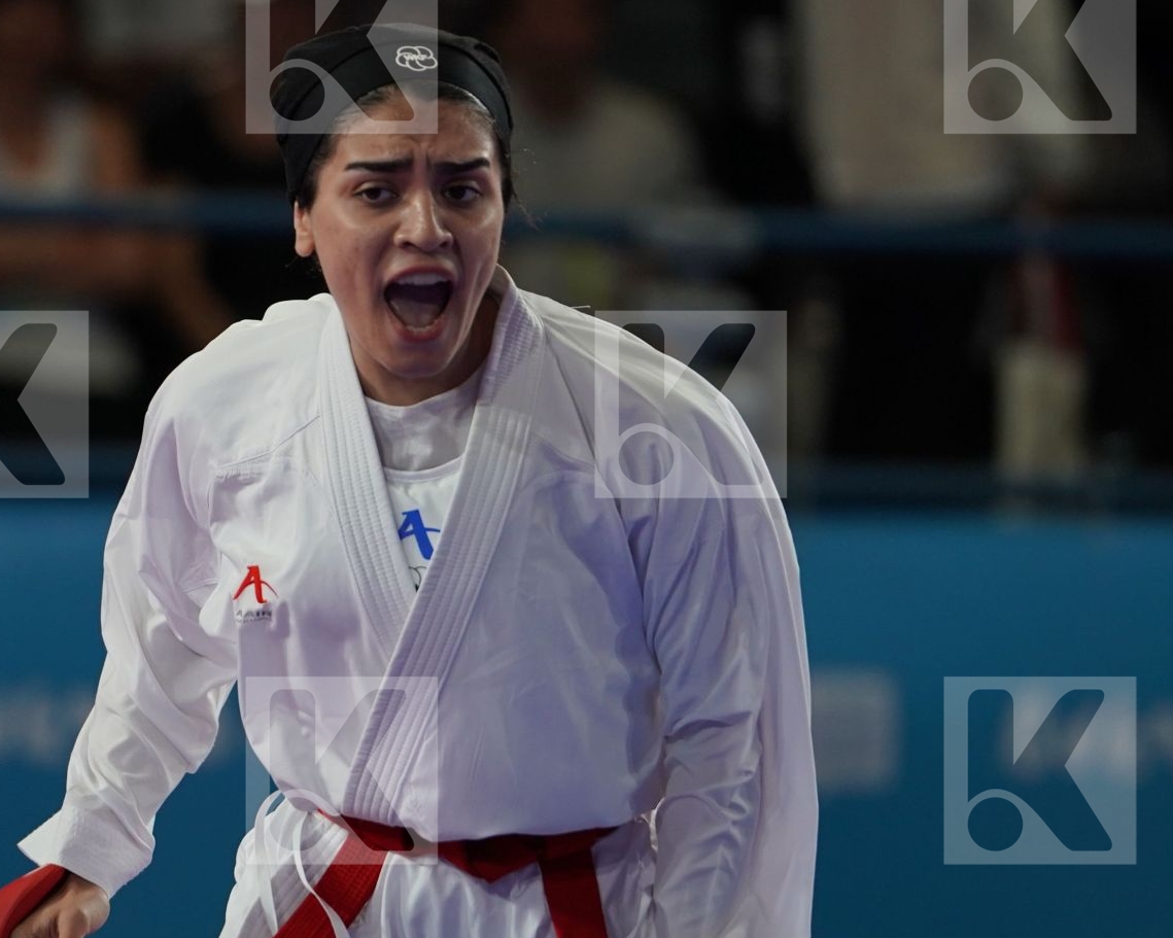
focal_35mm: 445
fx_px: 15447
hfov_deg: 4.3
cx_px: 342
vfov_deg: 3.5
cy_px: 405
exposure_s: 1/1000
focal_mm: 200
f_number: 2.8
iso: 800
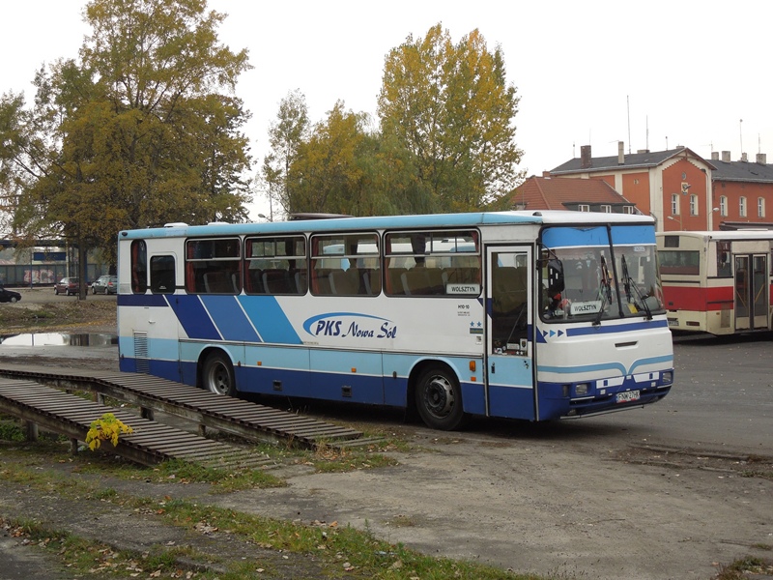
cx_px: 386
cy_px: 290
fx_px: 1362
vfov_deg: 24.0
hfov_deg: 31.7
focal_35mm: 61
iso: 220
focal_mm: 11
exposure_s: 1/160
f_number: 4.3
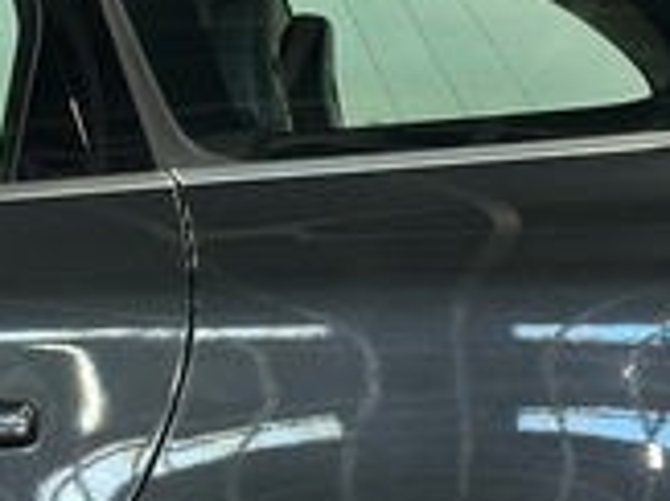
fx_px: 3713
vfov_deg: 7.7
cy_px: 579
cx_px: 214
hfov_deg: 10.3
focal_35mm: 192
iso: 100
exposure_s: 1/50
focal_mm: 6.86
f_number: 1.8
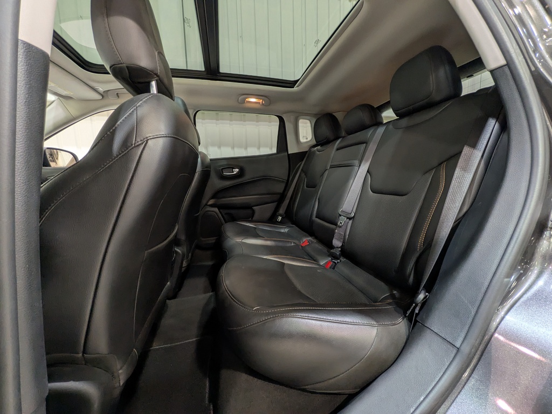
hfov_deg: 102.1
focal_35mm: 14
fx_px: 223
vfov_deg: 85.7
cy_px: 207
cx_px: 276
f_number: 2.2
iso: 107
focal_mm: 1.83
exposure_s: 1/25
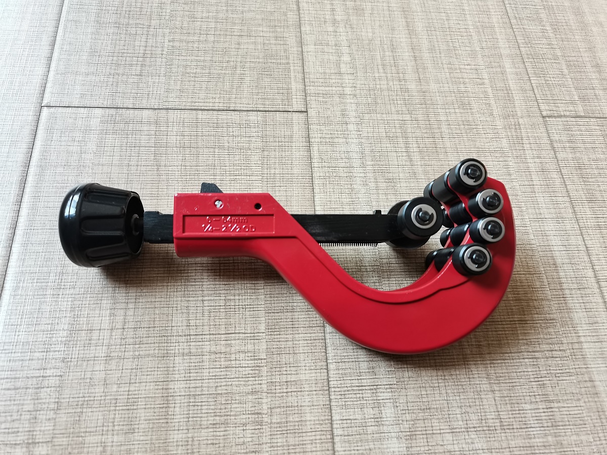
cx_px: 304
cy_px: 228
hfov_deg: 67.3
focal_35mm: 26
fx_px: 456
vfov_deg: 53.1
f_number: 1.8
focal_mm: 5.58
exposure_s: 1/100
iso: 250
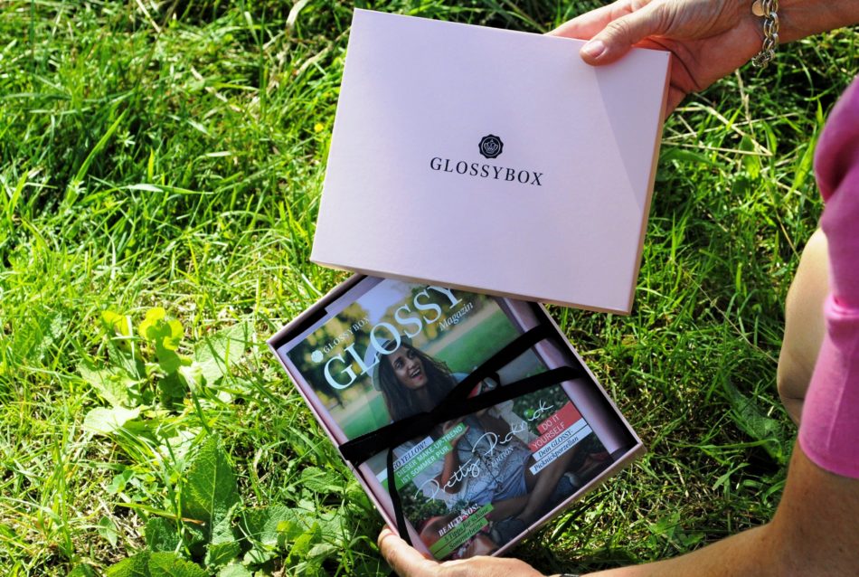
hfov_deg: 24.7
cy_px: 288
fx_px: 1961
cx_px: 430
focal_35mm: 82
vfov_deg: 16.7
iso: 400
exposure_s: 1/320
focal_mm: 55
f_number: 8
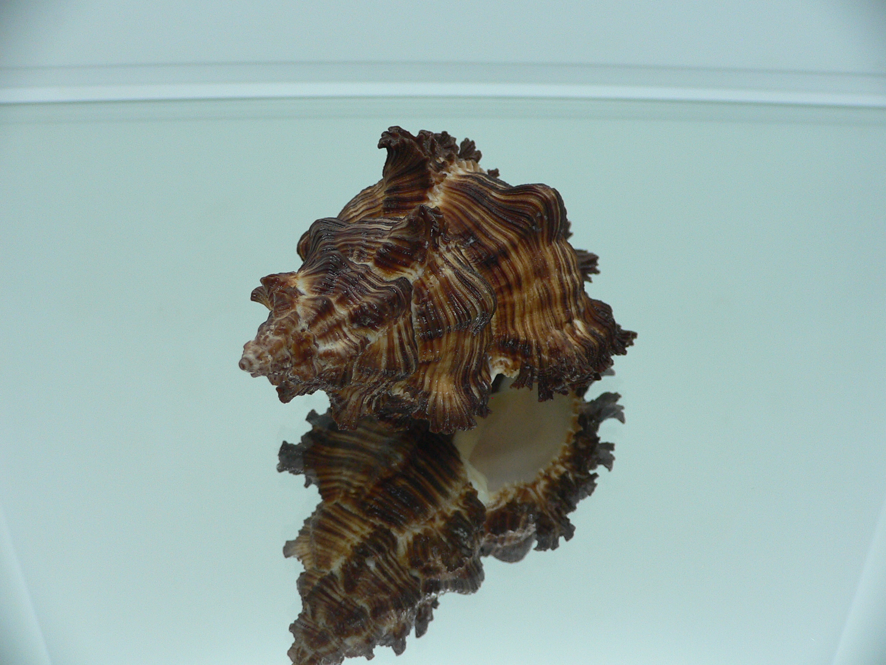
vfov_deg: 40.7
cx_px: 443
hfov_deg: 52.6
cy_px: 332
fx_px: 896
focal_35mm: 35
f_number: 2.8
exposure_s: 1/60
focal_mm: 4.6
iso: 100
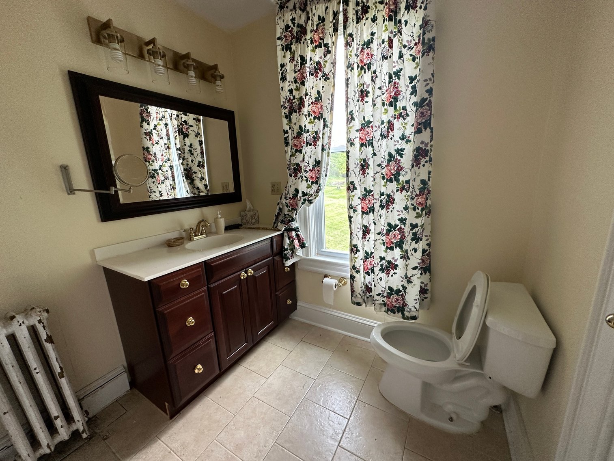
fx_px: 248
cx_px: 307
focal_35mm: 14
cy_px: 230
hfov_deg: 102.1
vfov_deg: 85.7
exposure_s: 1/99
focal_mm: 2.22
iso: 200
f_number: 2.2
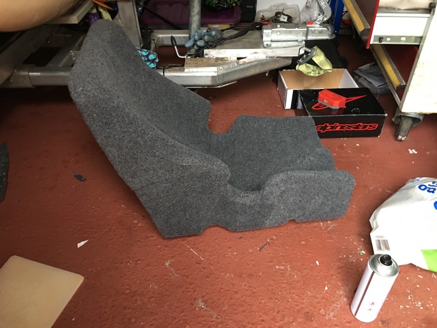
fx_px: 366
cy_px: 164
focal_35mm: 29
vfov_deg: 48.2
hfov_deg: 61.7
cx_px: 218
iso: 80
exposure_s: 1/10
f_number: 2.2
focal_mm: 4.15
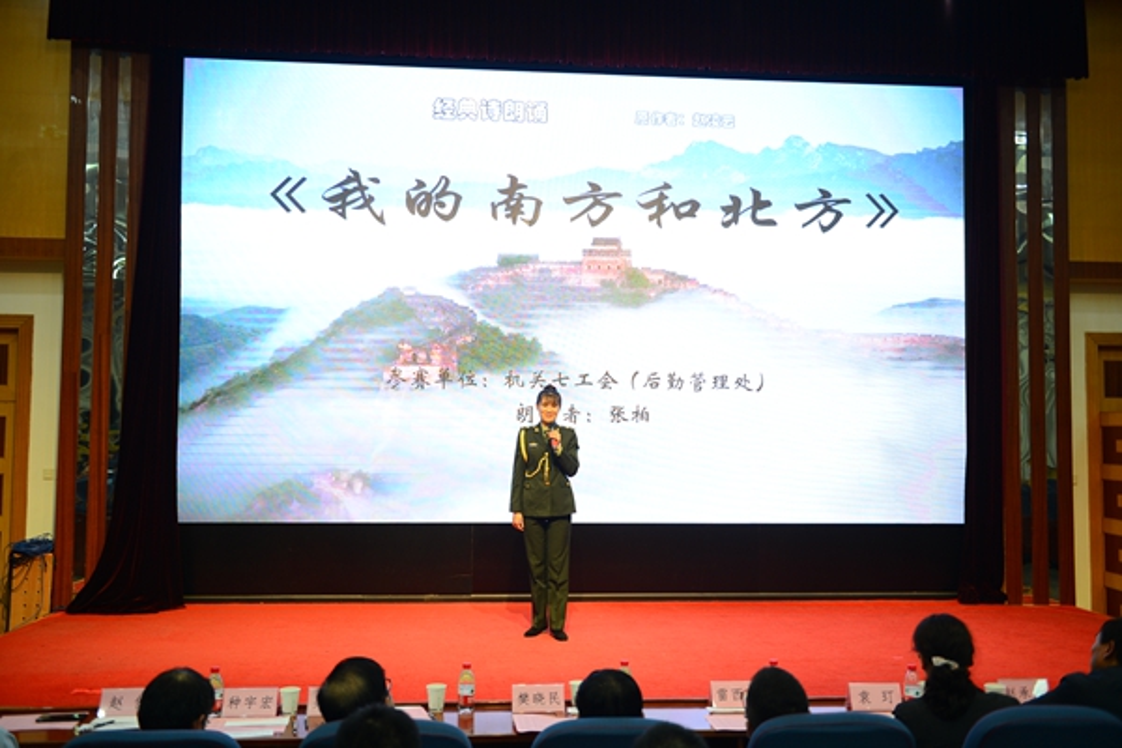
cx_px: 561
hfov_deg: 55.8
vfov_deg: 38.9
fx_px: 1060
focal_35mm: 34
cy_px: 374
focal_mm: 34
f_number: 2.8
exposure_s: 1/80
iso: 500
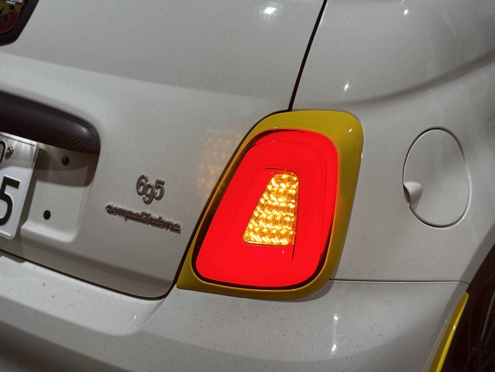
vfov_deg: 30.3
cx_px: 248
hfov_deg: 39.7
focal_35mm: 48
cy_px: 186
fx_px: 686
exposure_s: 1/121
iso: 50
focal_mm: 6.76
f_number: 1.78
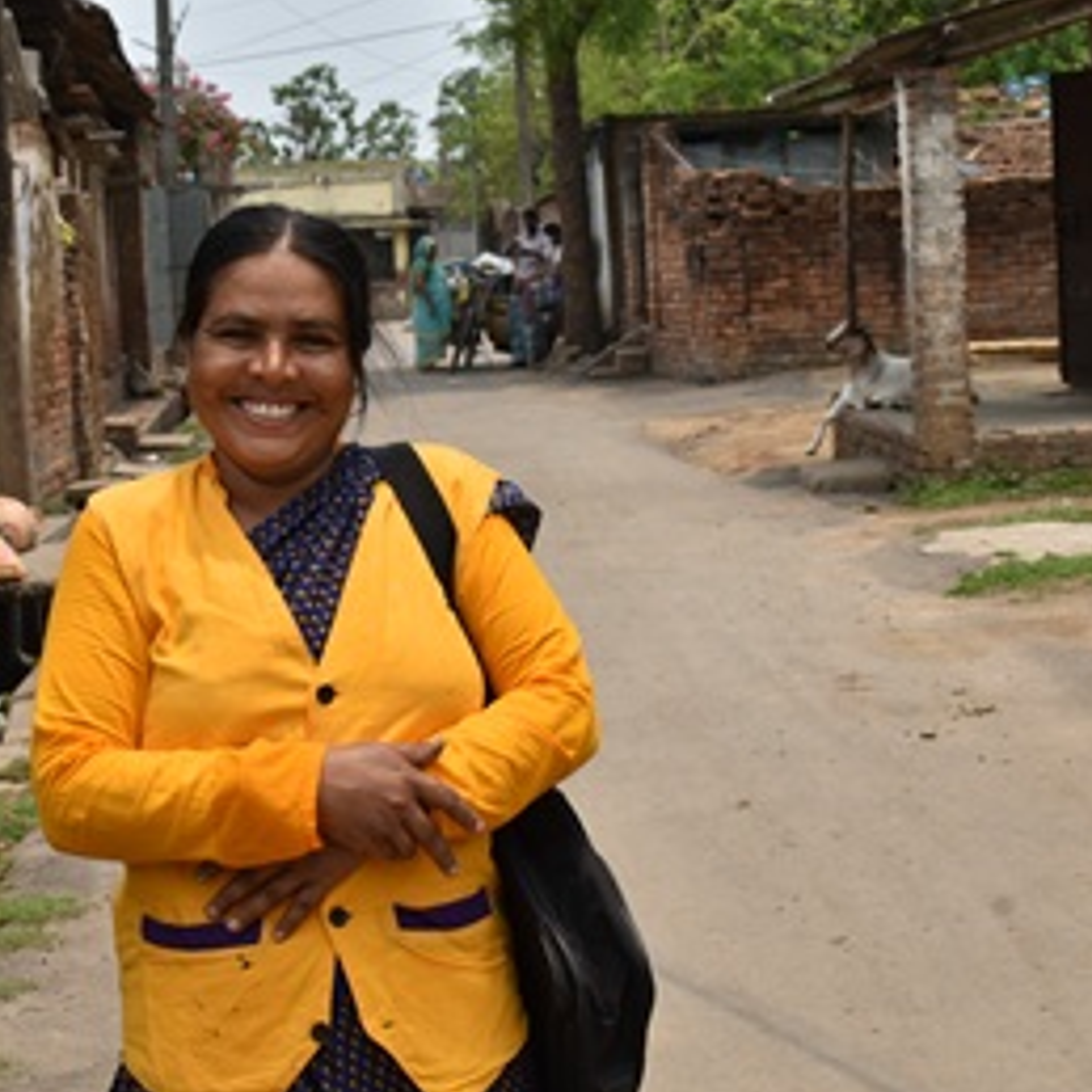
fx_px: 3164
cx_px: 434
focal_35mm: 89
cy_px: 544
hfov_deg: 19.6
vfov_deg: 19.6
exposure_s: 1/400
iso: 200
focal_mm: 45
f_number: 10
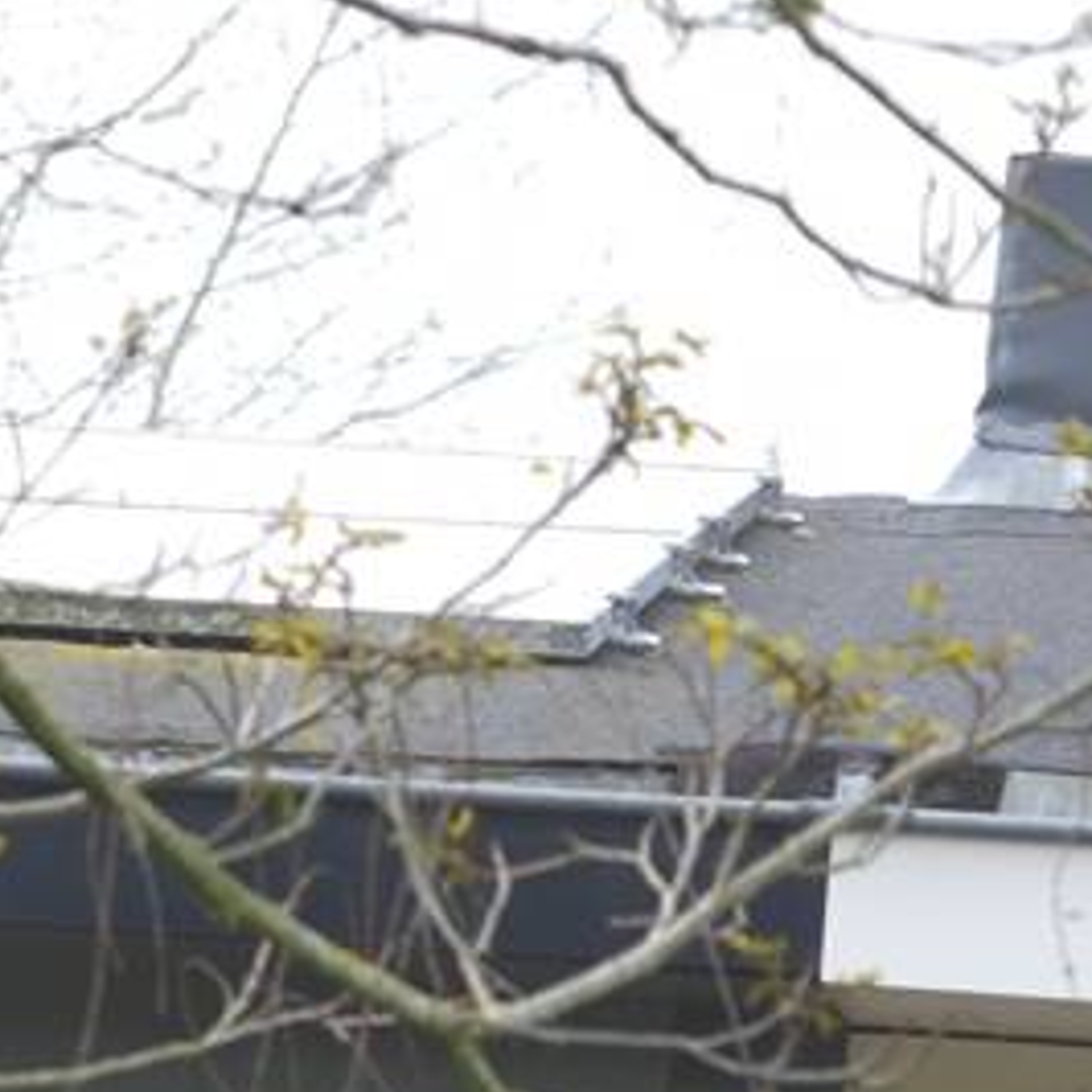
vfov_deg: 2.7
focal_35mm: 645
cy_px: 2393
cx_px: -1457
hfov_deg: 2.7
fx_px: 23020
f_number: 5
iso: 64
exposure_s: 1/80
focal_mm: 105
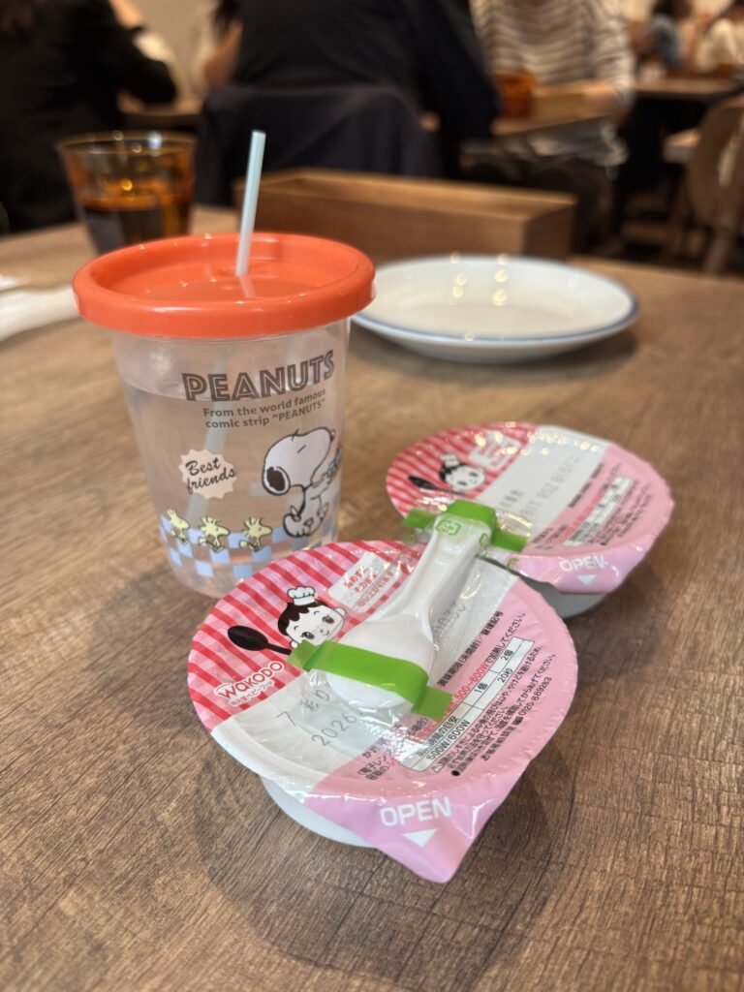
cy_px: 496
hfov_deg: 53.1
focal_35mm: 26
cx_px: 372
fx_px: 745
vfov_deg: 67.3
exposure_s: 1/100
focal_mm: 5.96
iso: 80
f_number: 1.6
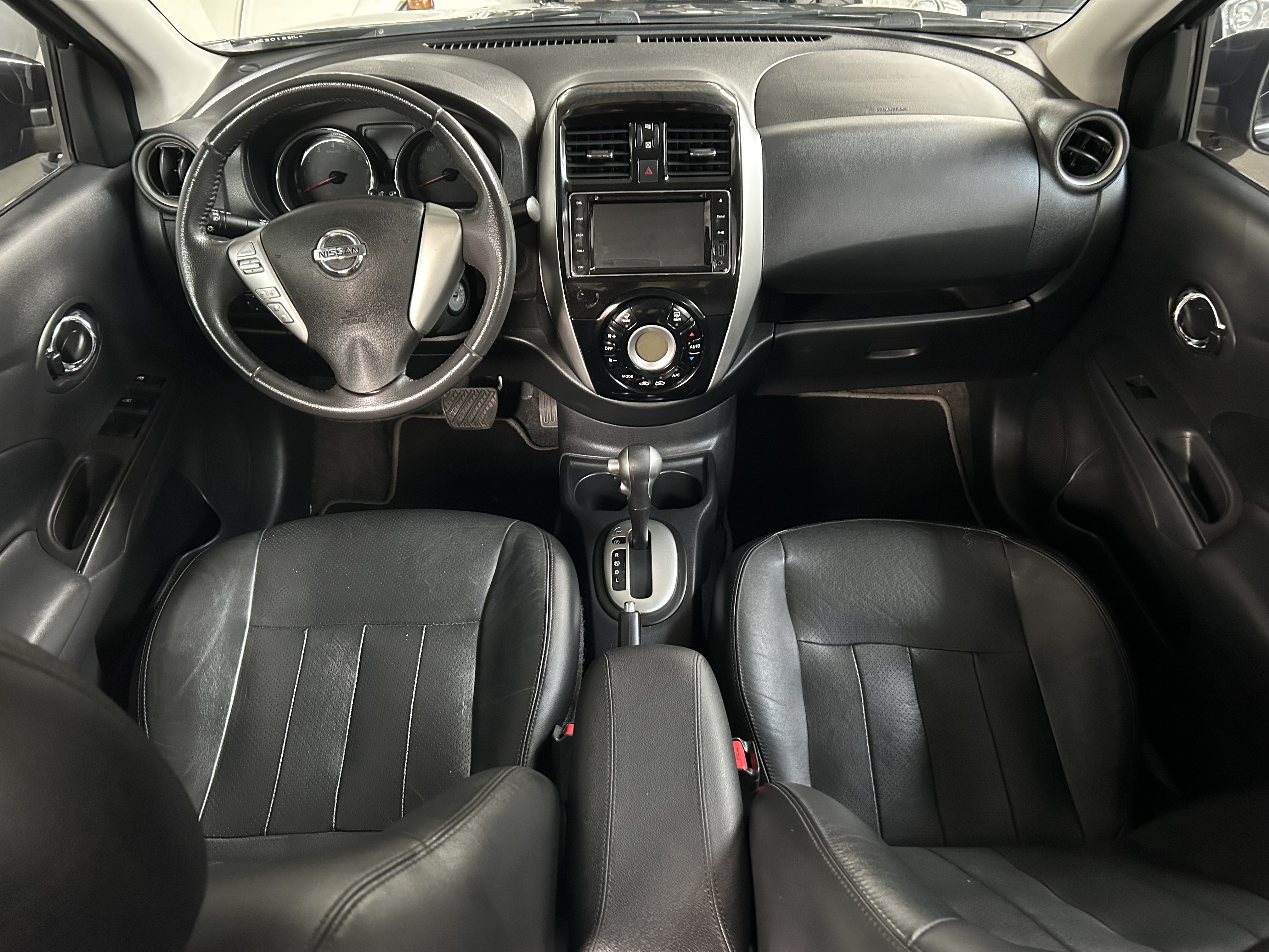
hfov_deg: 67.3
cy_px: 476
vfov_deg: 53.1
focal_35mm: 26
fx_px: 953
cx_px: 634
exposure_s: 1/30
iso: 640
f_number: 1.5
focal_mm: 5.7
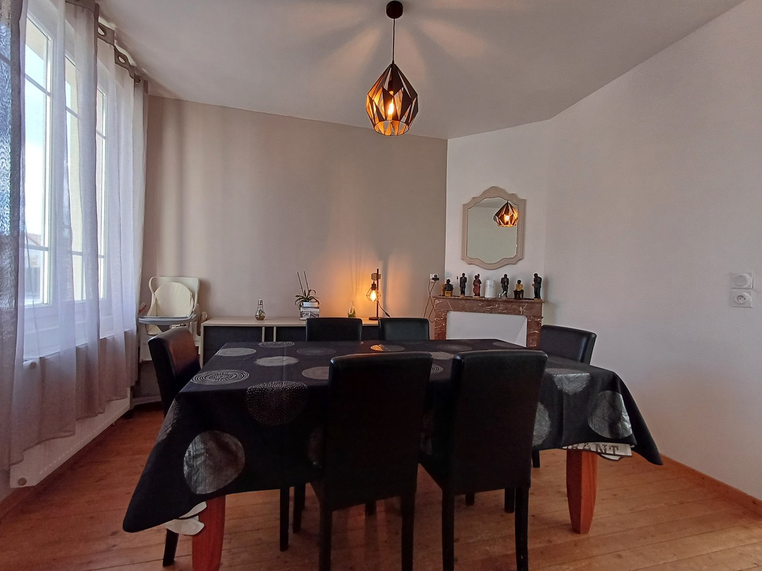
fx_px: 352
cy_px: 286
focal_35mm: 16
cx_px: 381
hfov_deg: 94.5
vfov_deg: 78.1
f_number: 2.2
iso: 64
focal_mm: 1.64
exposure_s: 1/50
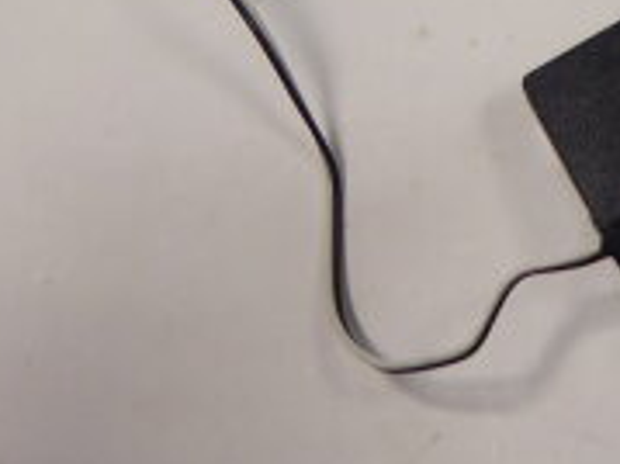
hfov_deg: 21.3
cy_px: -184
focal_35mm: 84
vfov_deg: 16.3
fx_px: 1503
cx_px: 783
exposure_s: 1/60
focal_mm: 4.3
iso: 200
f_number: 3.3
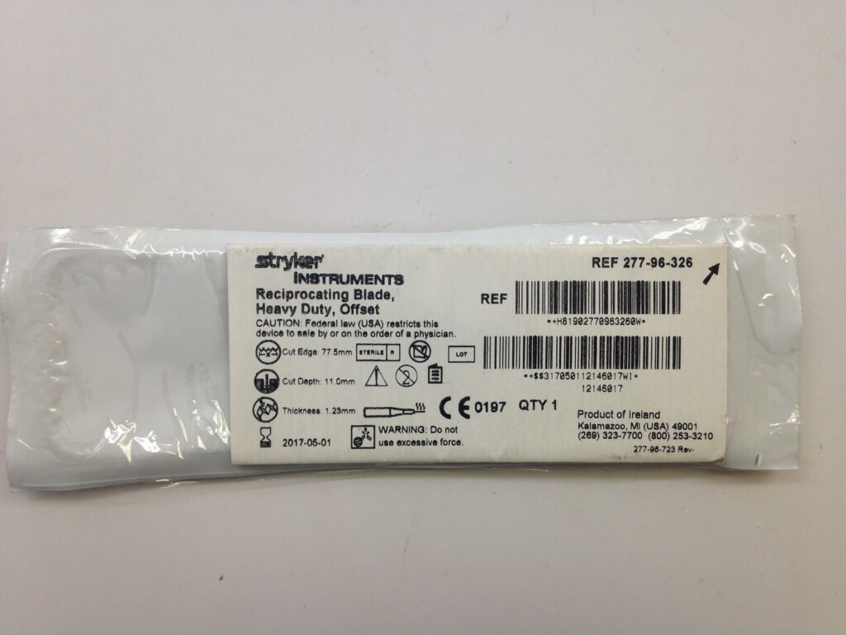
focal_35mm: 33
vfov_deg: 42.9
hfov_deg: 55.4
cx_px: 423
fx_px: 807
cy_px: 318
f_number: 2.4
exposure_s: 1/60
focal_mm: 4.12
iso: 50
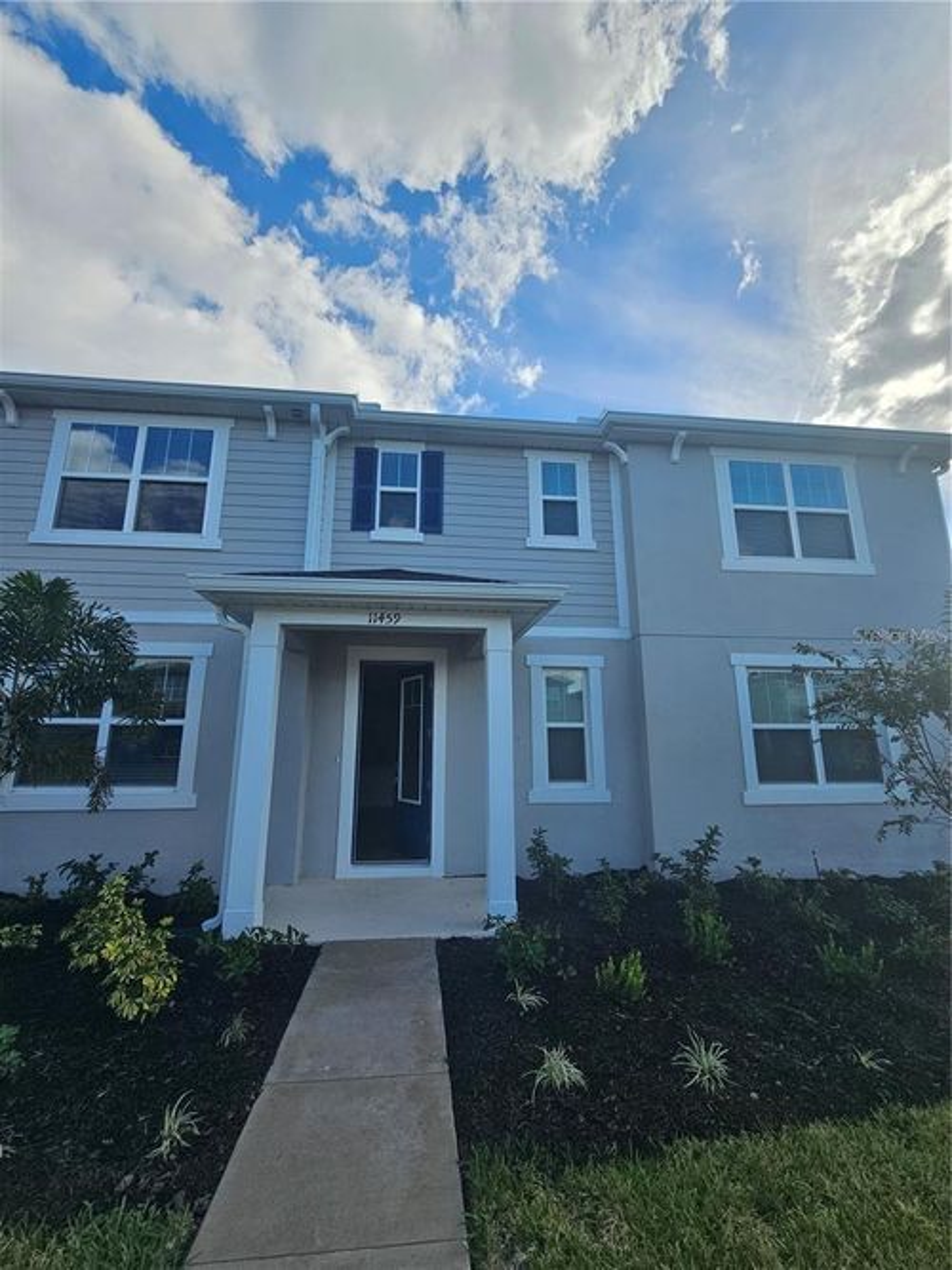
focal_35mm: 13
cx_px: 476
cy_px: 635
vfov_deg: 106.2
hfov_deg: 89.9
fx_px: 477
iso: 50
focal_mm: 2.2
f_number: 2.2
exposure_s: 1/1869
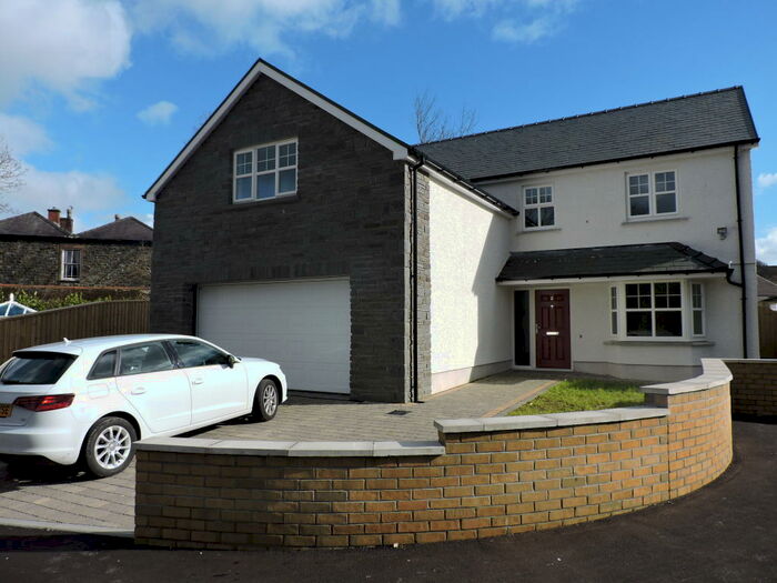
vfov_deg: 56.8
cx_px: 388
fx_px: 539
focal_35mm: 24
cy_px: 292
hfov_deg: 71.6
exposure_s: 1/1250
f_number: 3
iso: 100
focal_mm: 4.3
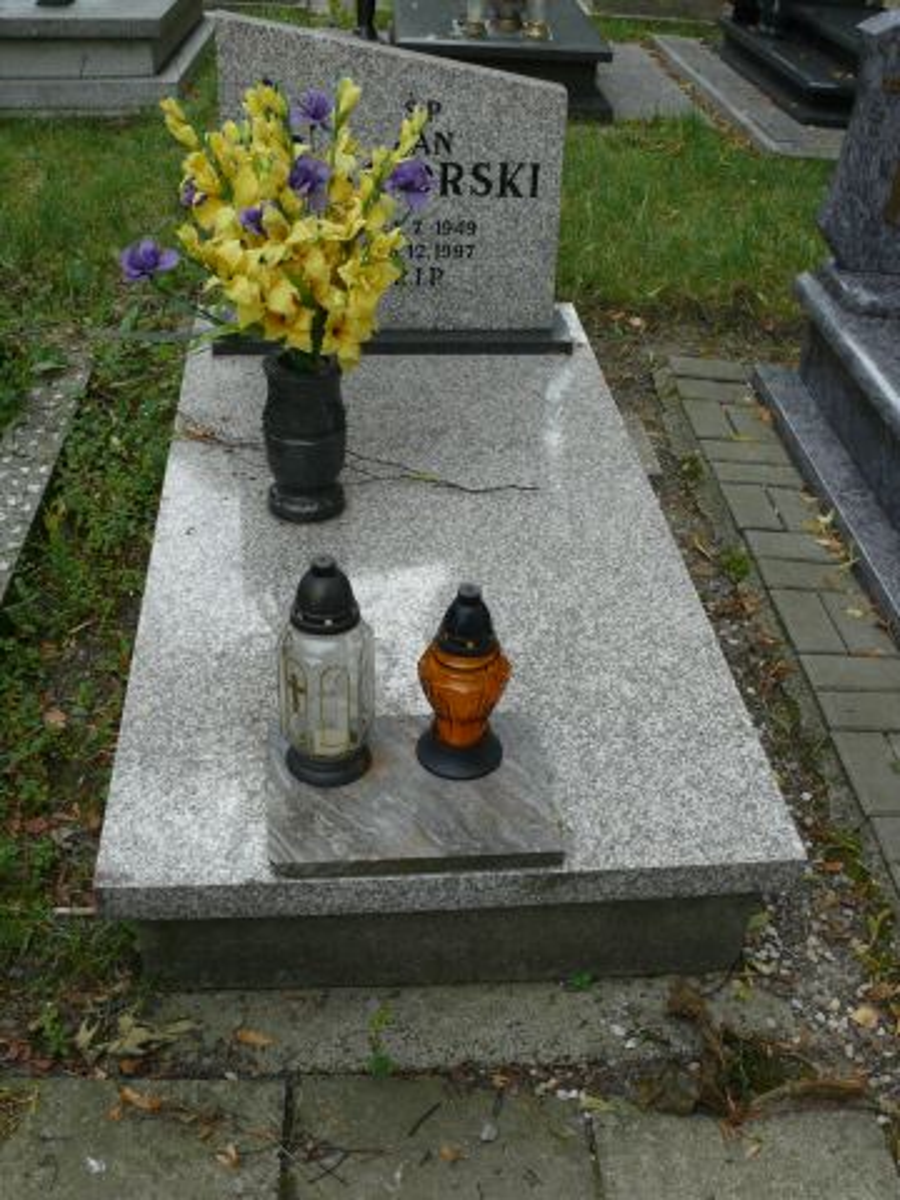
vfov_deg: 50.1
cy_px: 600
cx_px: 450
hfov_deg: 38.7
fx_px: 1283
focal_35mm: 37
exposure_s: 1/200
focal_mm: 7.9
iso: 100
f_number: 4.5
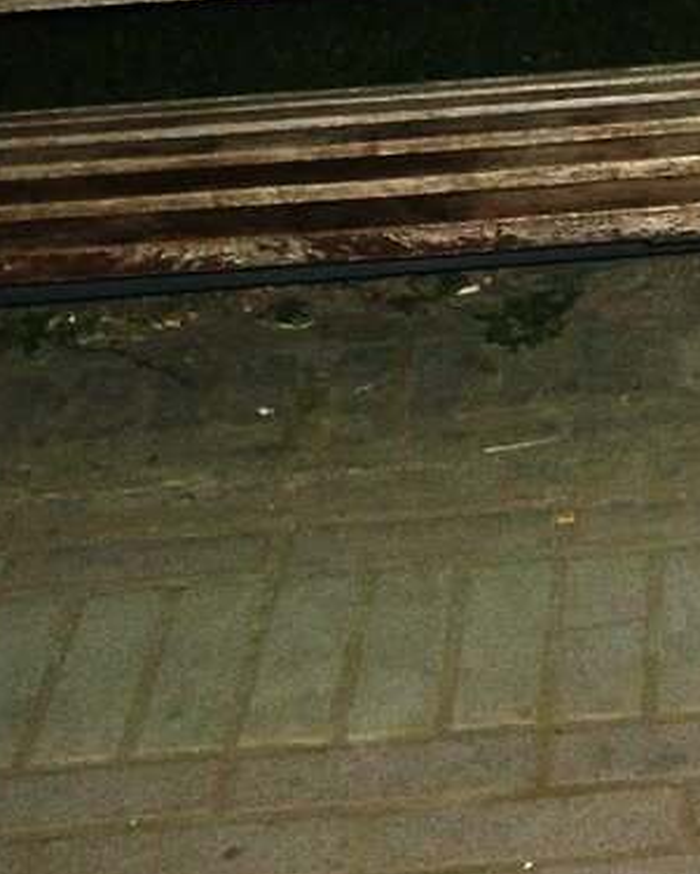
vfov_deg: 16.4
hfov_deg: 13.3
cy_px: -134
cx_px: 855
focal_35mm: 113
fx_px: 2923
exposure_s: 1/30
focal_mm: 6.5
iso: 400
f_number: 3.1
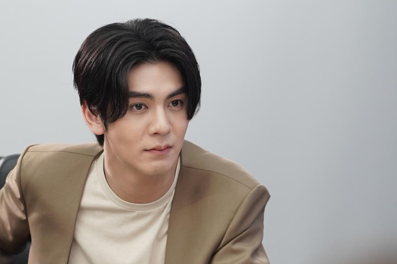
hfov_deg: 9.7
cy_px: 199
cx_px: 103
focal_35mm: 213
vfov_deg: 6.4
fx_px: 2347
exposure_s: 1/250
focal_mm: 85
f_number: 2.8
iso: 640
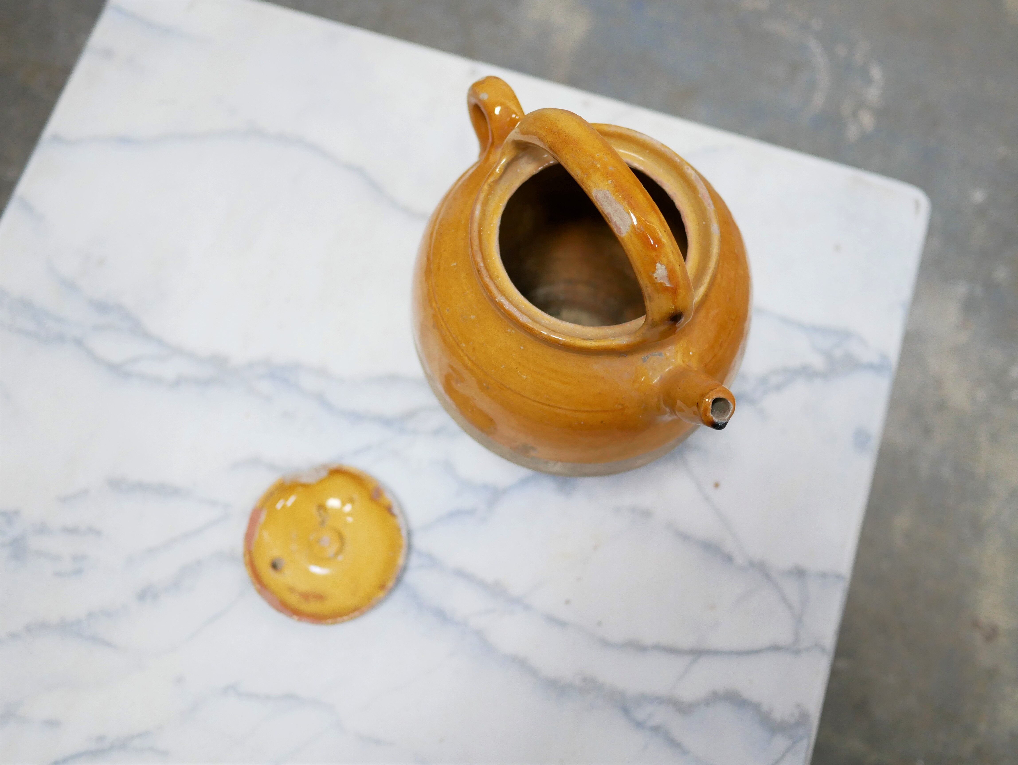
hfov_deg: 46.8
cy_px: 382
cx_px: 509
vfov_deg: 36.0
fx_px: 1177
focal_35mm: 40
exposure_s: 1/60
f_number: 1.7
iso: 800
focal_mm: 20
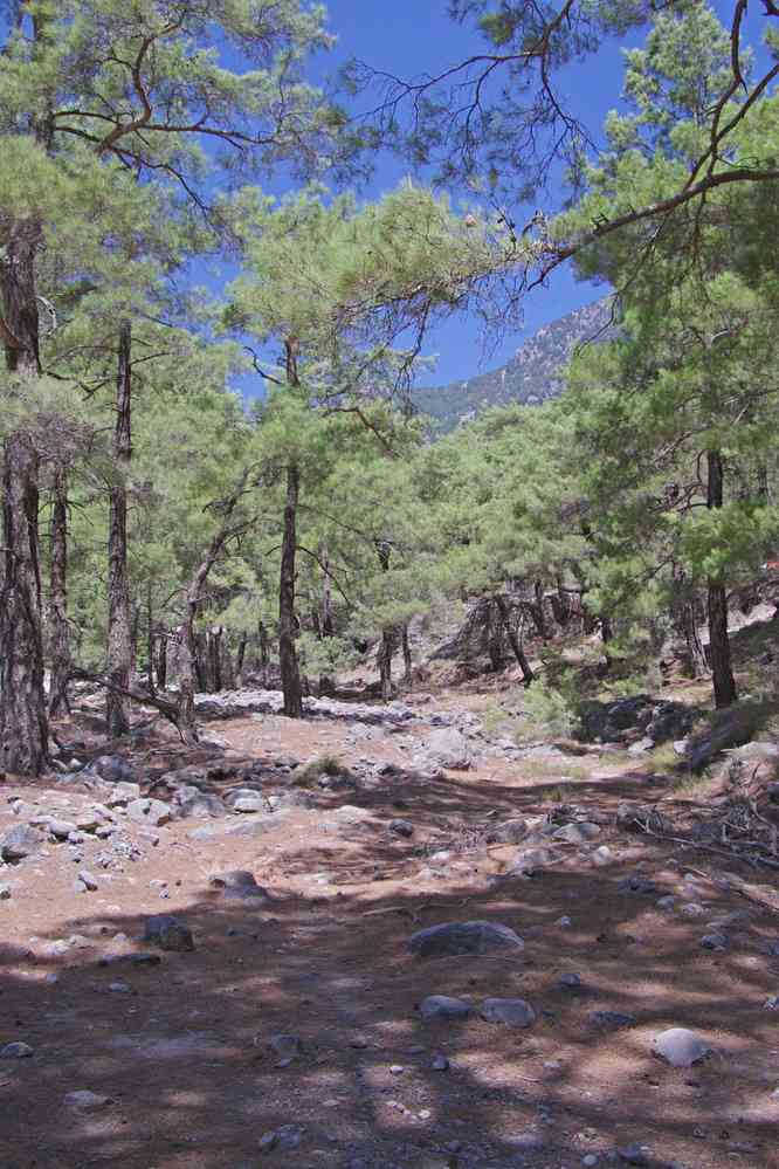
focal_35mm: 35
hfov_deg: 38.2
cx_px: 390
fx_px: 1125
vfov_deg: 54.9
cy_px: 584
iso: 200
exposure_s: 1/160
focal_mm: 23.1
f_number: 5
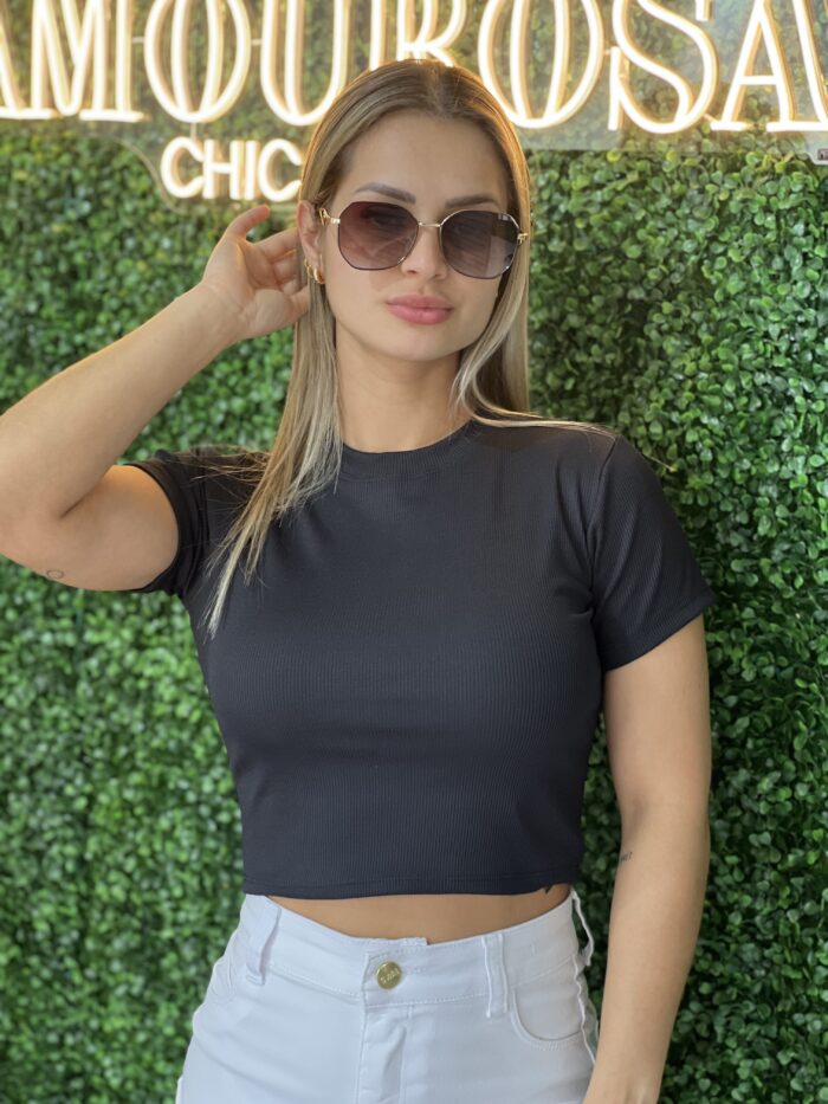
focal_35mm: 77
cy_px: 552
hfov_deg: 19.1
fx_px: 2455
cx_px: 414
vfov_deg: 25.3
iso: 160
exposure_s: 1/60
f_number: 2.8
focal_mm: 9
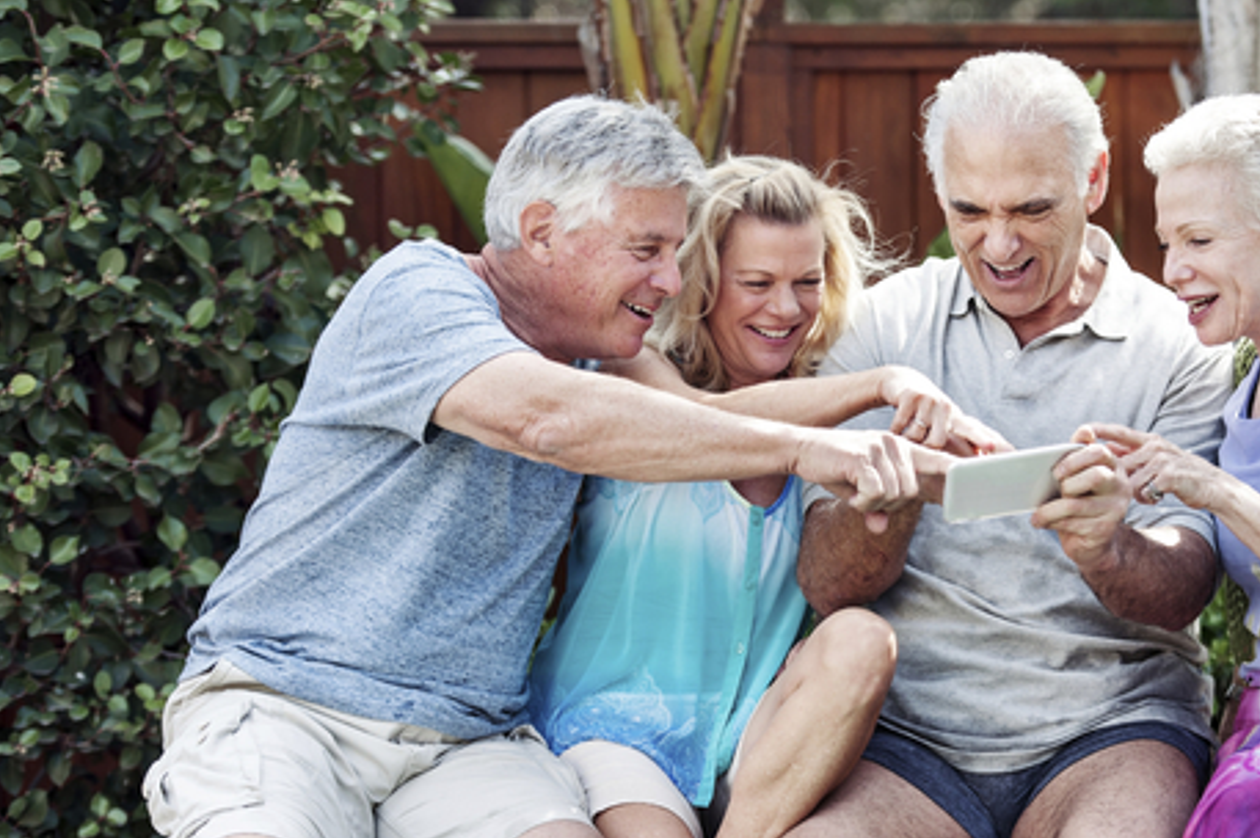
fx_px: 5001
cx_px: 866
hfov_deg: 14.3
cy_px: 582
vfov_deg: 9.6
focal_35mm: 143
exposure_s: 1/500
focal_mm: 102
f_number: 2.8
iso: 200
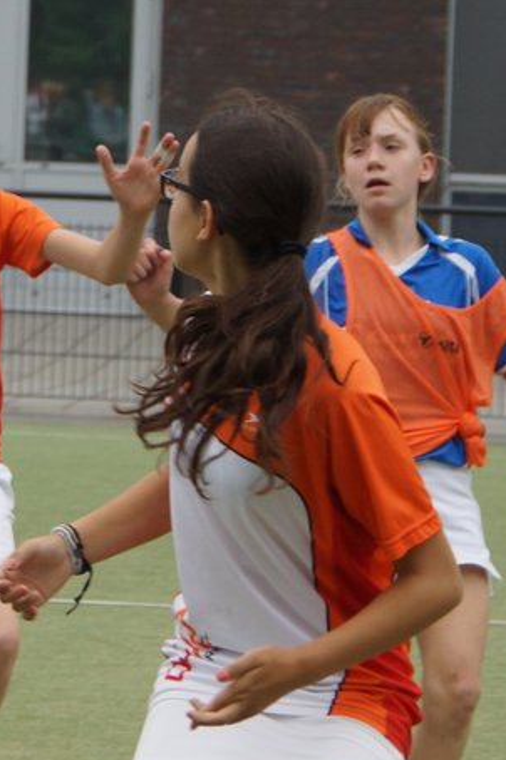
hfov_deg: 5.4
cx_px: -137
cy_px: 196
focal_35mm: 254
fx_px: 5366
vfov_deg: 8.1
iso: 400
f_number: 6.3
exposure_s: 1/640
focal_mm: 75
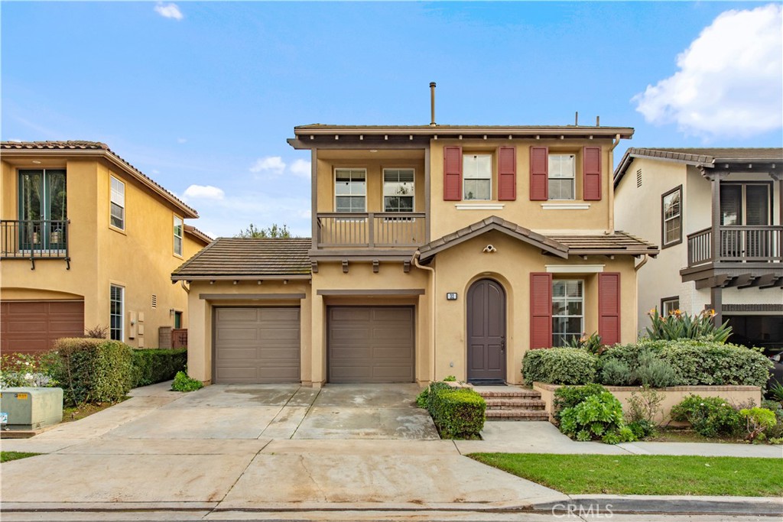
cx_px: 392
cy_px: 261
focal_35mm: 24
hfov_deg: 73.7
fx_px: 522
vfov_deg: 53.1
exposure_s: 1/250
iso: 200
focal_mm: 24
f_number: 8
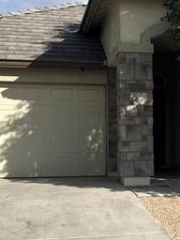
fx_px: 624
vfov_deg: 21.7
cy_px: 163
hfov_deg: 15.5
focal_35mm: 90
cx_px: 245
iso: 80
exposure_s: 1/5319
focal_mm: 6.76
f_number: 1.78
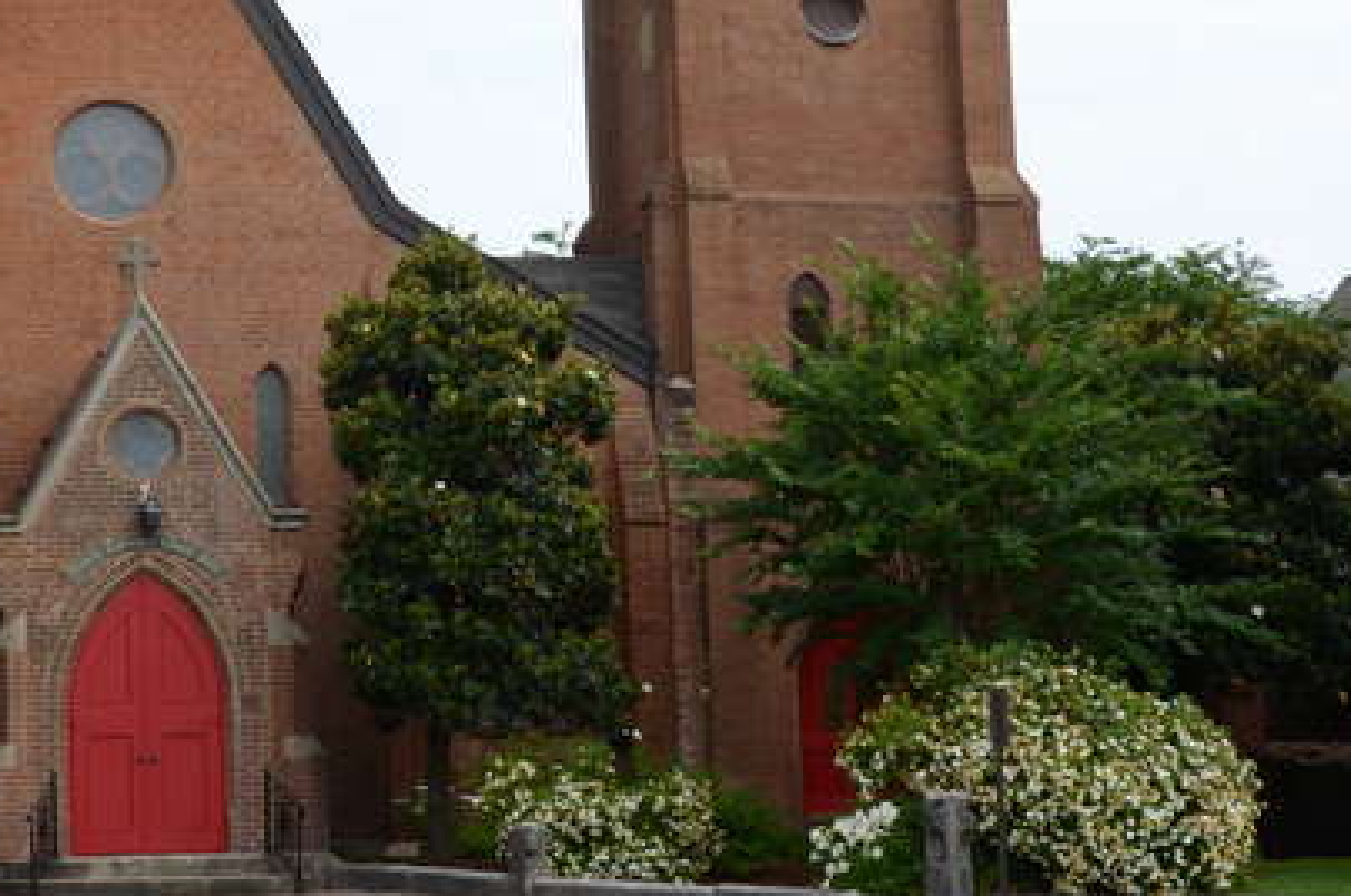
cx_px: 214
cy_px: 107
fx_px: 3559
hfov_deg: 21.2
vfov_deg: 14.2
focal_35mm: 95
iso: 200
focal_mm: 32
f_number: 8
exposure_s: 1/400
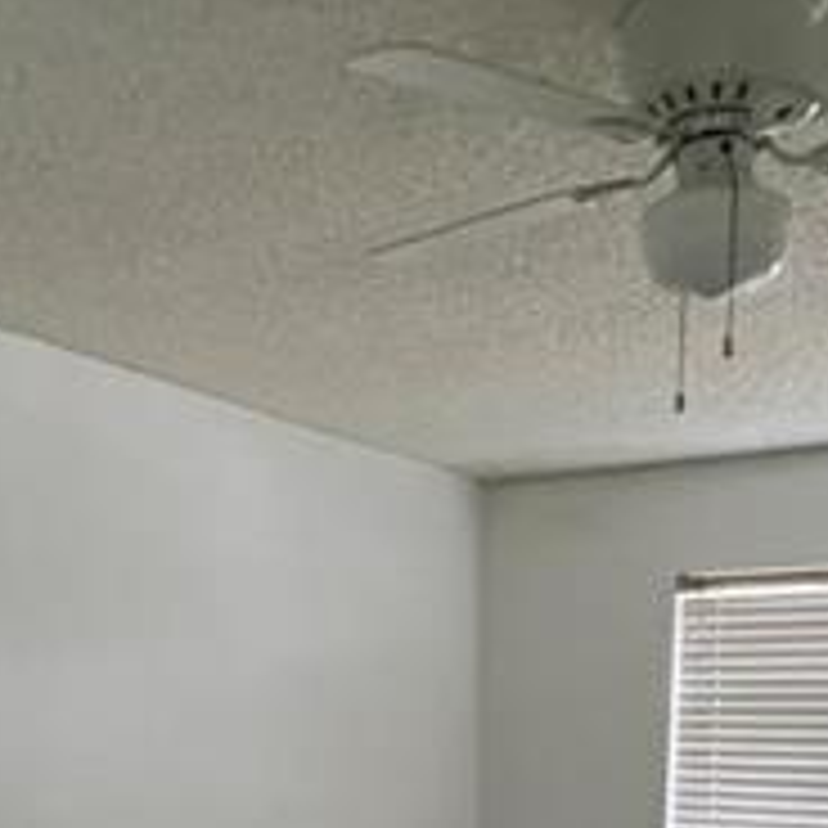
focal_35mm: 50
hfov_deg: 34.0
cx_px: 396
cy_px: 909
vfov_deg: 30.5
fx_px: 1353
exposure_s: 1/120
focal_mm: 1.57
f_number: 1.8
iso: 200
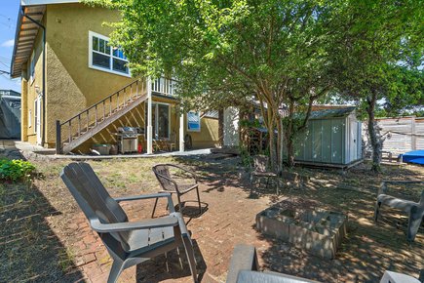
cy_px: 142
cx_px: 212
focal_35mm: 16
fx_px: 188
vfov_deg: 73.7
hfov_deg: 96.7
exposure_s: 1/8
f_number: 9
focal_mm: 16
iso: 320
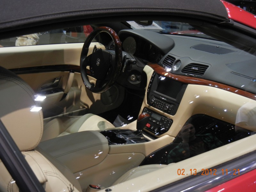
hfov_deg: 42.1
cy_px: 96
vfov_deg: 32.2
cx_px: 128
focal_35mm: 45
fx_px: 333
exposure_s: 1/30
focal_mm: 8.1
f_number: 3.8
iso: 308
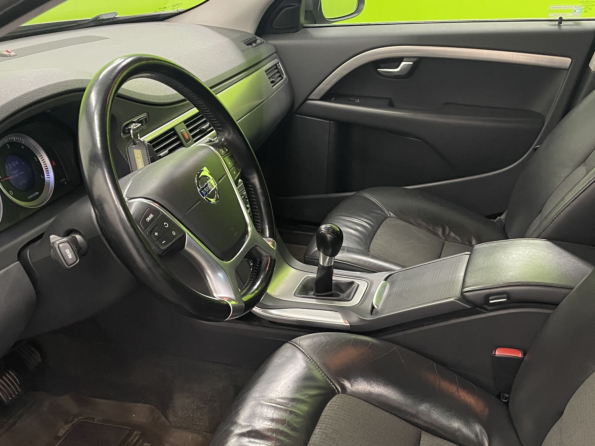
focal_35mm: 40
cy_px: 288
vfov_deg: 35.7
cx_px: 318
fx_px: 688
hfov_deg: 46.8
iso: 160
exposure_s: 1/50
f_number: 1.6
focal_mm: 4.2
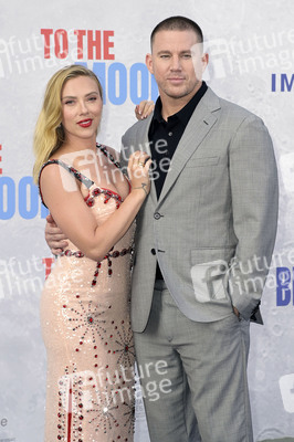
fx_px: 1472
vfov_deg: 17.1
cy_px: 221
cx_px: 147
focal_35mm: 120
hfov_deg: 11.4
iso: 400
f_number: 7.1
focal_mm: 120
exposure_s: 1/250
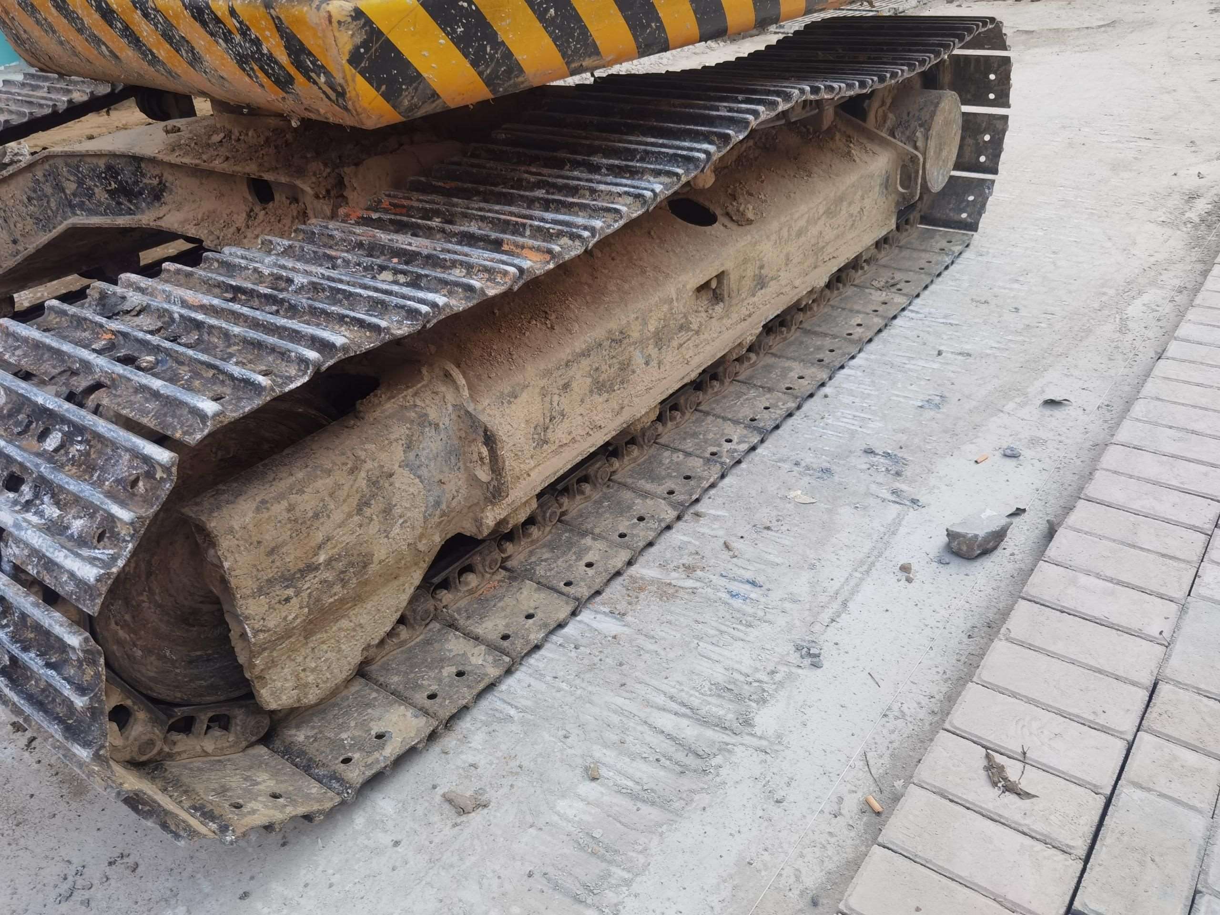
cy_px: 458
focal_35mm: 27
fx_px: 952
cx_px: 610
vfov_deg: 51.4
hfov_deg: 65.3
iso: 50
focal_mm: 6.71
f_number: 1.9
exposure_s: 1/161
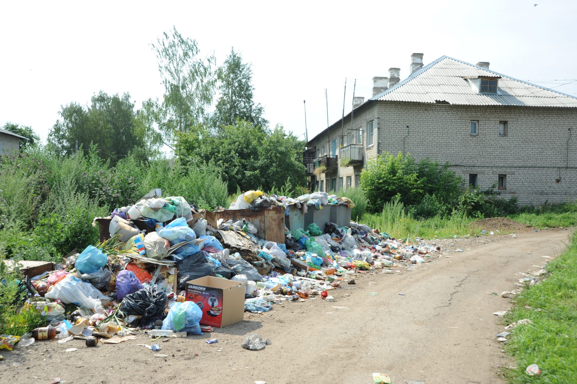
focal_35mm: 38
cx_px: 288
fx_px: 609
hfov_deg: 50.7
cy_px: 192
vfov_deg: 35.0
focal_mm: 38
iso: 200
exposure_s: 1/320
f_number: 6.3
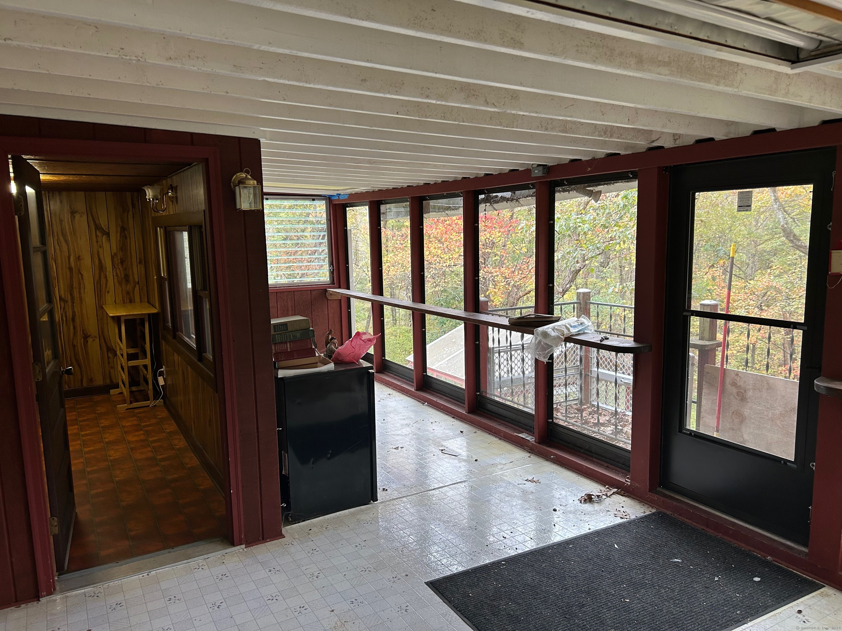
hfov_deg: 67.3
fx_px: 632
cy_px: 316
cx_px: 421
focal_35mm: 26
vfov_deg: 53.1
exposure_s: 1/60
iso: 100
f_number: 1.5
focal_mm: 5.7
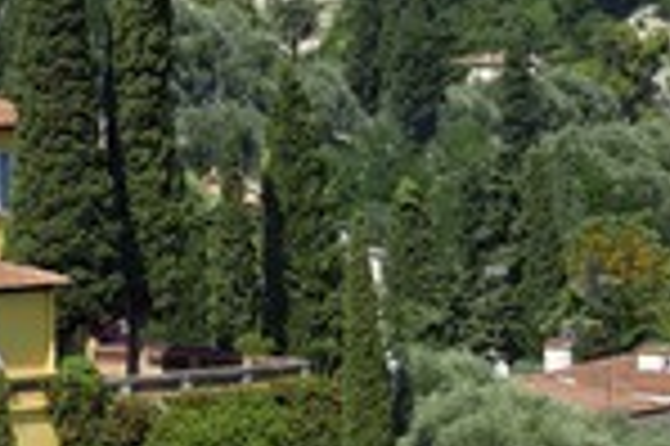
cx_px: -63
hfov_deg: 10.3
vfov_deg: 6.9
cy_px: -41
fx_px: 3662
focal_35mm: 197
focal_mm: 70
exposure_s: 1/200
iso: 200
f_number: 13
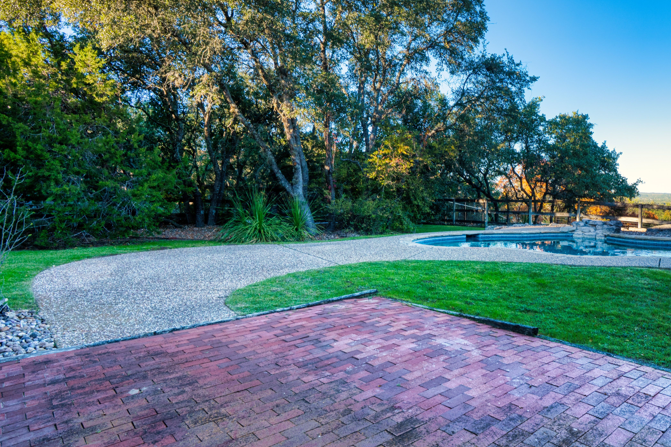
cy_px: 198
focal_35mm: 23
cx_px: 450
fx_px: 429
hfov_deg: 73.7
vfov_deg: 55.0
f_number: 11
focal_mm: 16
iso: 100
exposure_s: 1/3
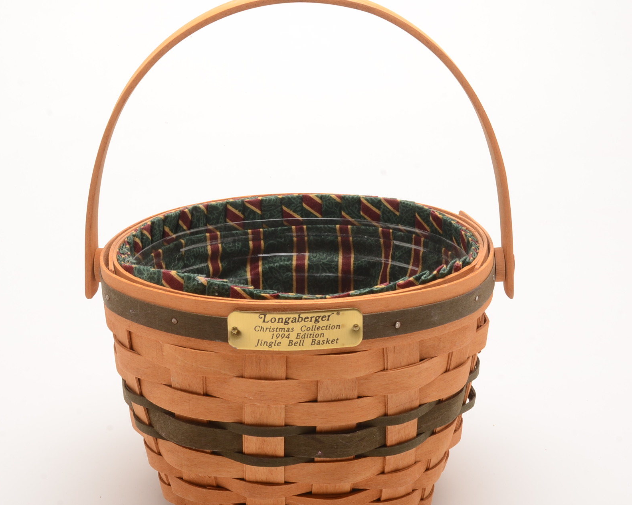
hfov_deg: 27.1
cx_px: 295
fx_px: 1309
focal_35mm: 70
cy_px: 274
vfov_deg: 21.8
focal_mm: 32
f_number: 20
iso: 100
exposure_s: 1/200
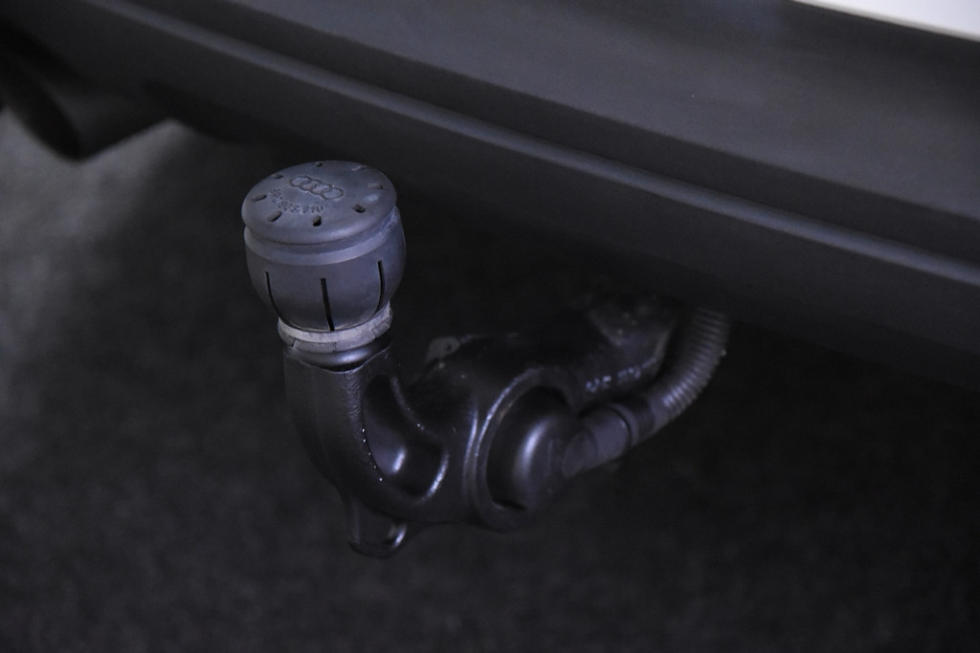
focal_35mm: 105
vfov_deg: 13.0
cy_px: 326
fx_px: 2859
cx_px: 490
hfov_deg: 19.5
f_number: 4
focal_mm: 70
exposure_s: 1/125
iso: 6400
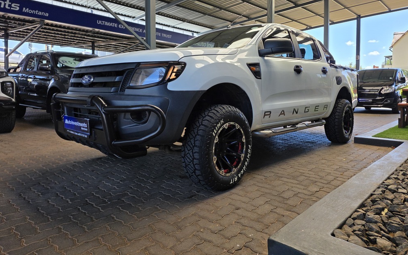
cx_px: 207
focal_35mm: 25
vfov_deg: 48.9
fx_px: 278
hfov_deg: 72.6
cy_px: 99
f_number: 1.7
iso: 32
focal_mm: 6.25
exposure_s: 1/359
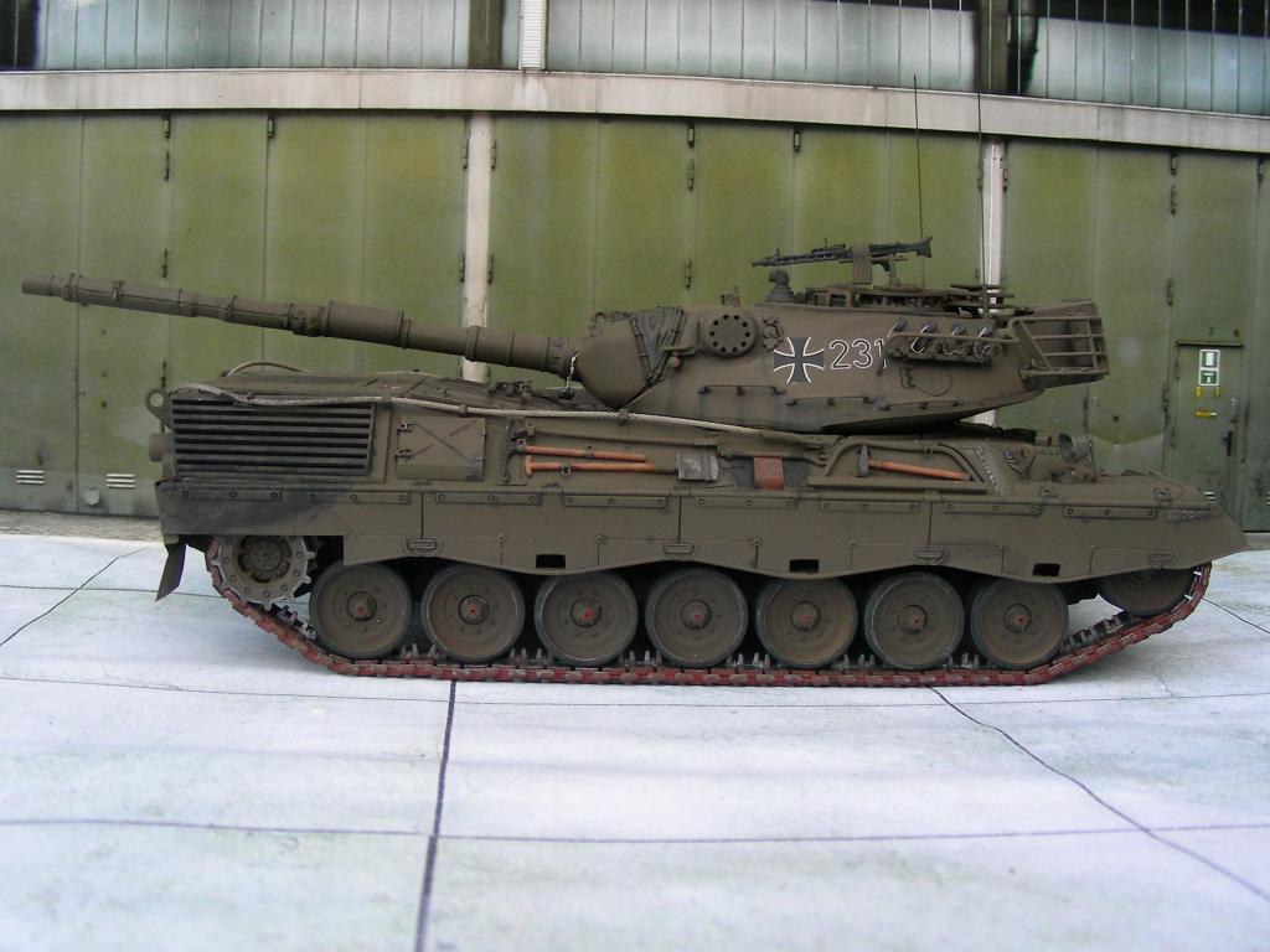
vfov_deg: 37.7
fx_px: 1394
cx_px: 635
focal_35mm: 38
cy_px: 476
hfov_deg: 49.0
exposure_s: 1/57.7
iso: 50
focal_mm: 6.3
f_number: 3.5
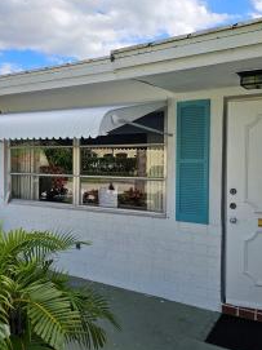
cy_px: 165
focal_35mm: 34
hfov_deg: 41.7
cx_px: 124
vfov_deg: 53.9
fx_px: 343
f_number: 1.7
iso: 10
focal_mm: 6.3
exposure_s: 1/717
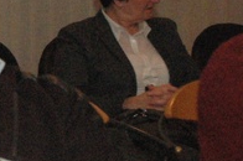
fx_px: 1534
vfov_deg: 6.0
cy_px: 117
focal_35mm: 228
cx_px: -311
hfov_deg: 8.4
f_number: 7.1
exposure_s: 1/60
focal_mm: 29
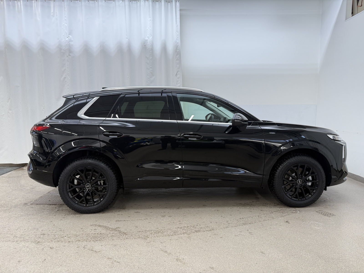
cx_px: 182
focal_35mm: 24
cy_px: 136
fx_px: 252
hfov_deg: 71.6
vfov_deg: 56.8
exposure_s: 1/100
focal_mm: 6.76
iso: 125
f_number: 1.78
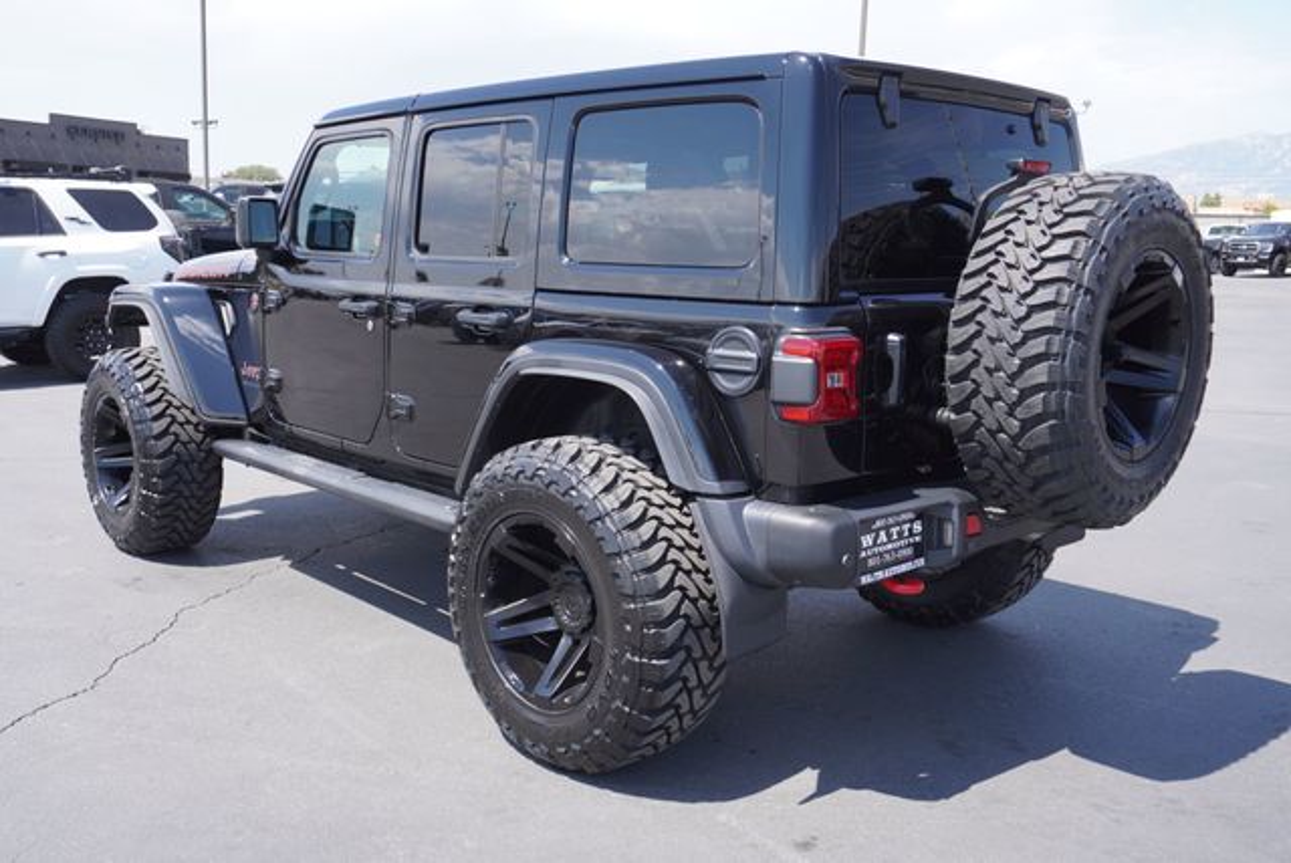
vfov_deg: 38.4
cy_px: 432
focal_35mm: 34
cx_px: 646
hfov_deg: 55.1
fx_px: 1238
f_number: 6.3
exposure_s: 1/160
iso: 100
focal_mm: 23
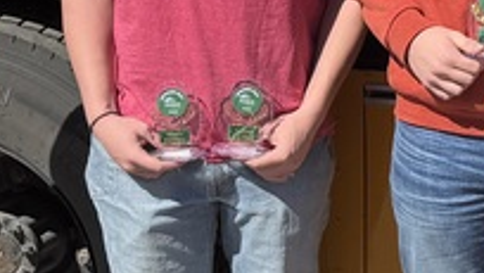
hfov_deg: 15.4
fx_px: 1682
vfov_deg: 9.2
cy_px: -17
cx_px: 664
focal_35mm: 131
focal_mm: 6.76
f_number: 1.78
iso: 80
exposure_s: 1/5814
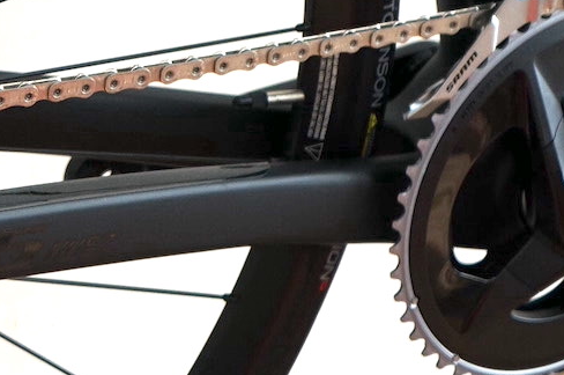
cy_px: -366
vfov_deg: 8.4
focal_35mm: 155
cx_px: -75
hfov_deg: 13.0
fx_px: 2425
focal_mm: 36
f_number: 4
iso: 250
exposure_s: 1/160
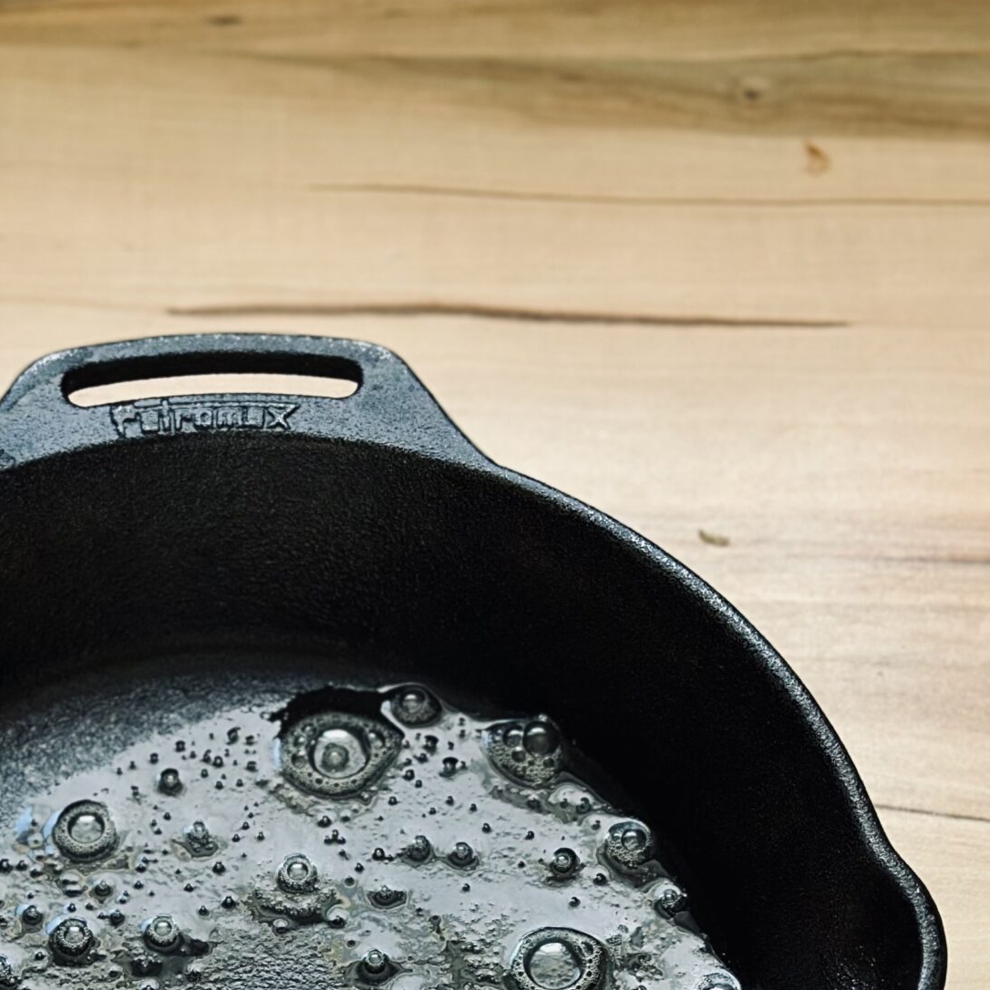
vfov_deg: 16.9
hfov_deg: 17.3
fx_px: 3236
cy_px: 1037
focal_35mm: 100
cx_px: 202
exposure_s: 1/50
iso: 125
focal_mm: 6.86
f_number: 1.78
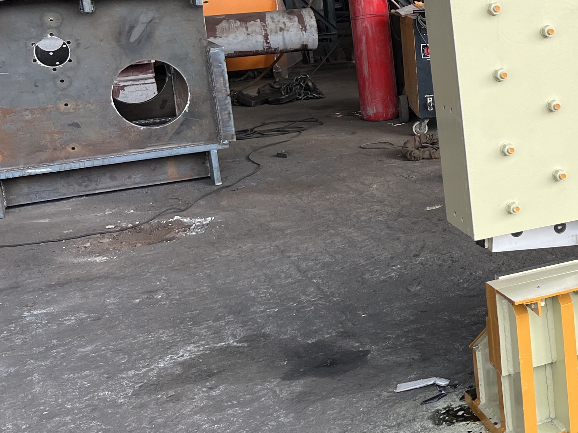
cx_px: 668
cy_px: 131
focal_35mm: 61
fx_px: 1018
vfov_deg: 23.9
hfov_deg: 28.2
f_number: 1.5
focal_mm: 5.7
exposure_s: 1/1058
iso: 50
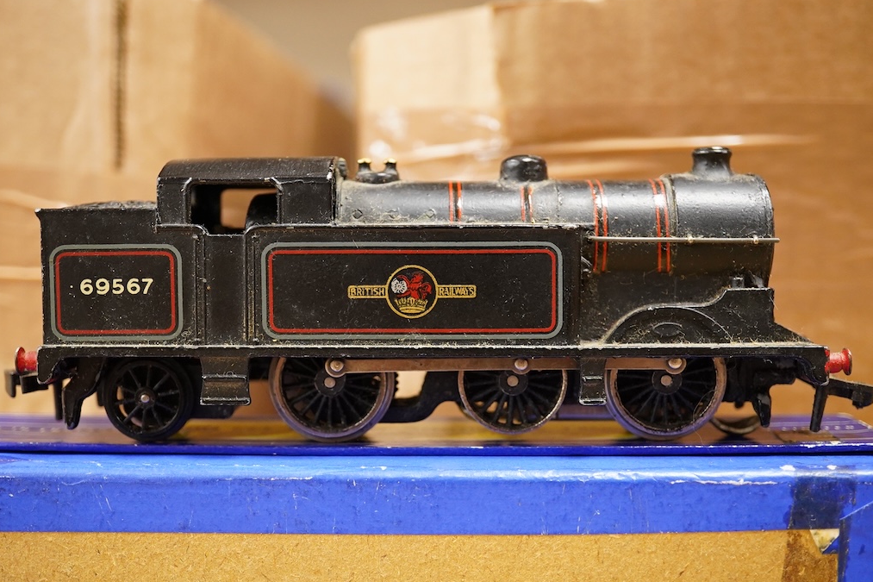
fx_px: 1212
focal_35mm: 50
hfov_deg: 39.6
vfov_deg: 27.0
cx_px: 413
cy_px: 316
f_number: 6.3
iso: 2500
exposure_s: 1/80
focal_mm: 30
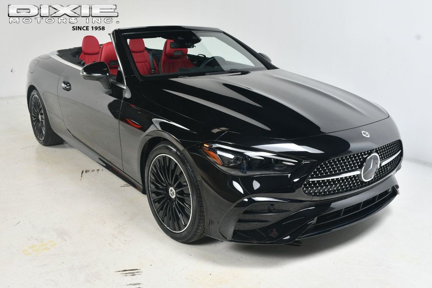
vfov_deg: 36.8
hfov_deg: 53.1
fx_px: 432
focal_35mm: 36
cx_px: 216
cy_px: 144
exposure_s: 1/160
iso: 100
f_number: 9
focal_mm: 24
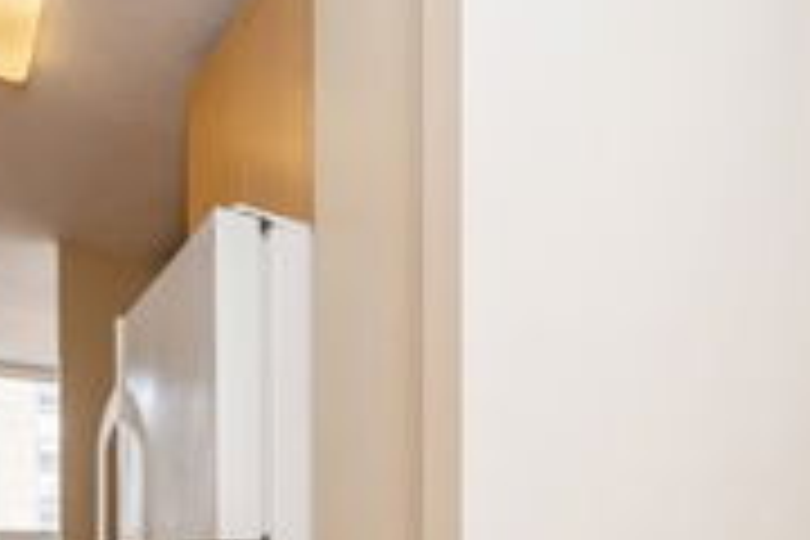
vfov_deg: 35.2
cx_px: 580
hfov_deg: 56.6
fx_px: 720
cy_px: 594
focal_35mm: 32
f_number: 8
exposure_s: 1/50
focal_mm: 12
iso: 200
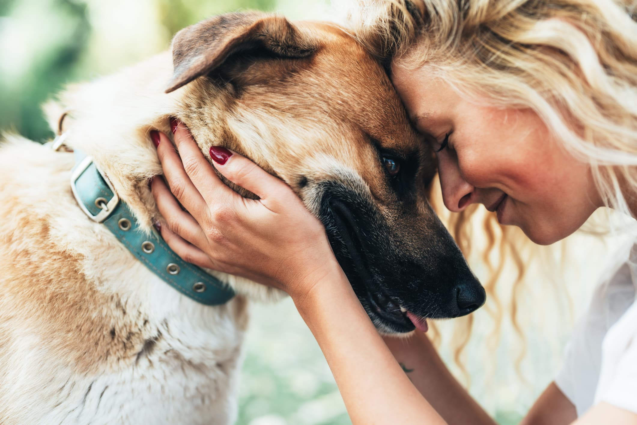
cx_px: 318
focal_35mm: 50
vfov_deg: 27.0
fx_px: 885
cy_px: 212
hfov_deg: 39.6
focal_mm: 50
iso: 100
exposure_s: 1/400
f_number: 2
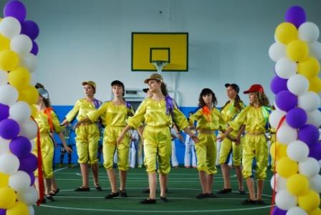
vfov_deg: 18.2
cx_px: 160
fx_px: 670
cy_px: 108
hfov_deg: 27.0
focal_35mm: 75
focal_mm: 50
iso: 100
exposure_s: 1/125
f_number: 1.8
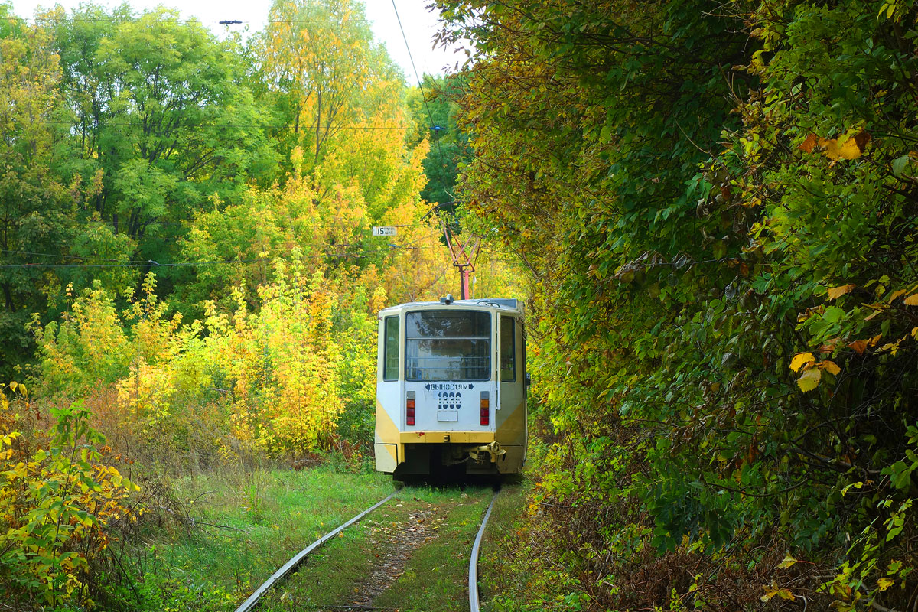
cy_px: 306
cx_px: 459
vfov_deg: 13.7
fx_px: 2550
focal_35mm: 100
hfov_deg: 20.4
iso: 125
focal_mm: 37.1
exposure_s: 1/100
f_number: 5
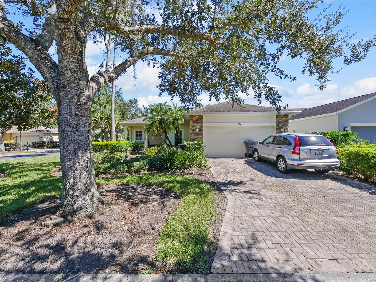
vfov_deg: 85.7
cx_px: 188
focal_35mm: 14
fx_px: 152
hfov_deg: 102.1
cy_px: 141
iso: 200
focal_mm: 7
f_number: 7.1
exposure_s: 1/400
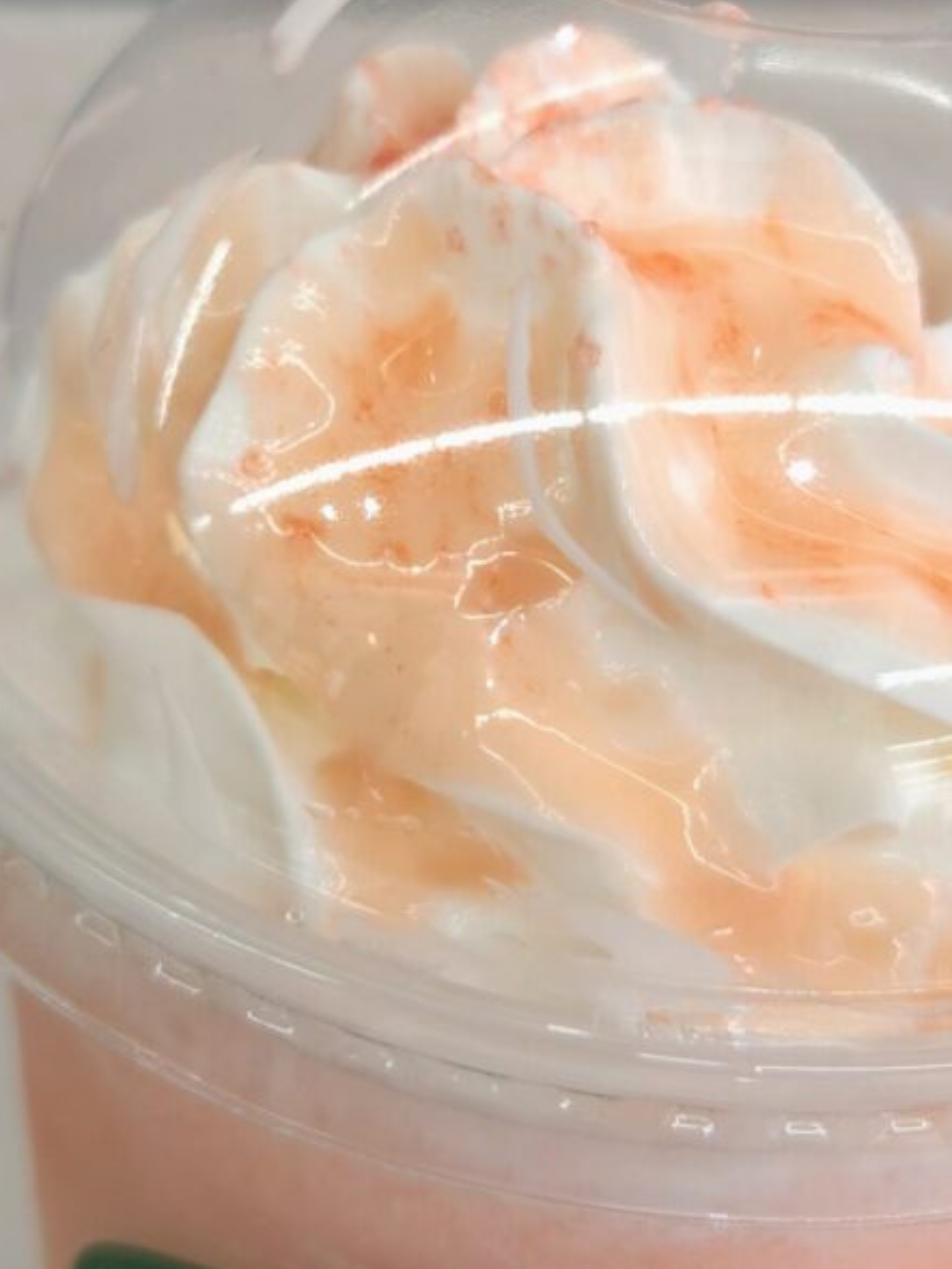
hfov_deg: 35.8
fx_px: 1466
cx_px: 591
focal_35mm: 40
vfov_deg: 46.0
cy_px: 851
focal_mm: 5.4
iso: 64
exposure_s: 1/120
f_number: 1.8
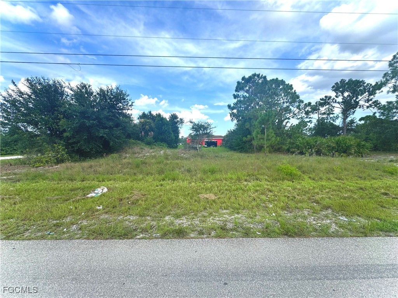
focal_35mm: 14
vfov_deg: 85.7
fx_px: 161
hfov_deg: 102.1
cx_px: 199
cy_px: 149
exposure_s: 1/968
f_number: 2.2
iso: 50
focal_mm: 2.22
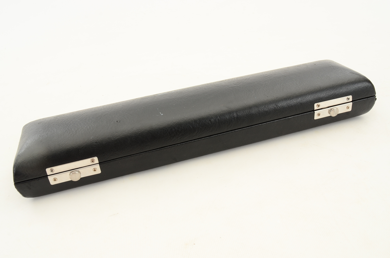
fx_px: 373
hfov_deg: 55.2
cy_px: 129
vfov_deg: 38.2
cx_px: 195
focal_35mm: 34
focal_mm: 23
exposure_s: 1/60
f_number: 13
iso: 320
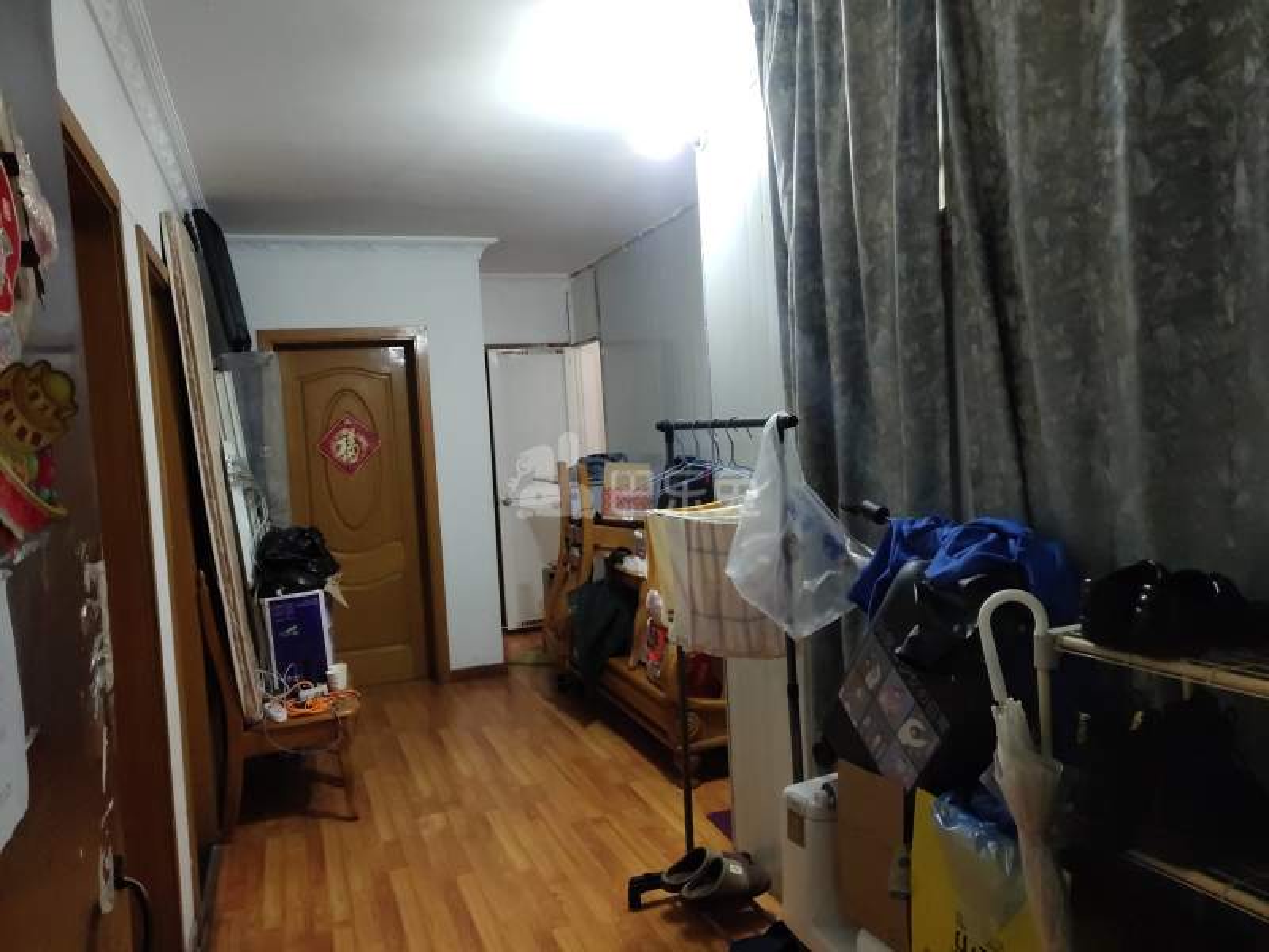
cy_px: 476
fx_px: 1100
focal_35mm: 30
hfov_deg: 60.0
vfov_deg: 46.8
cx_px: 634
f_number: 1.8
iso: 618
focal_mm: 4.35
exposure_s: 1/33
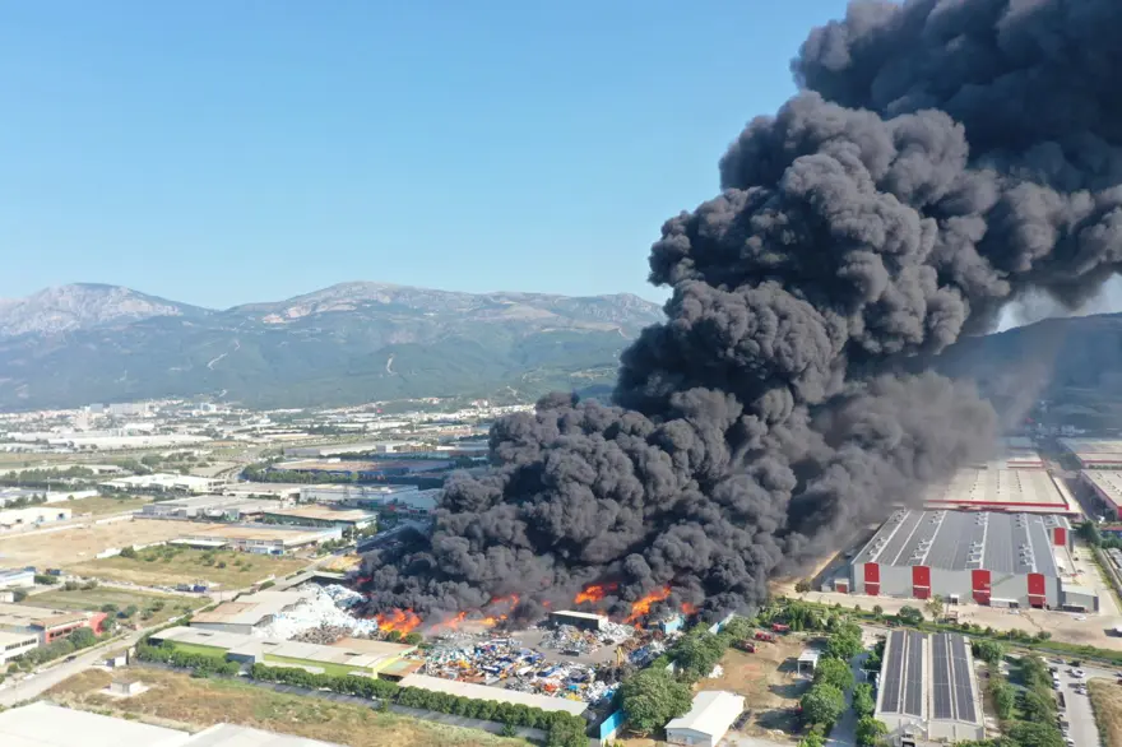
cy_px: 374
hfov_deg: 65.5
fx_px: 872
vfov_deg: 46.4
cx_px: 561
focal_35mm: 28
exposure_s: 1/320
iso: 100
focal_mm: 10.26
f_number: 5
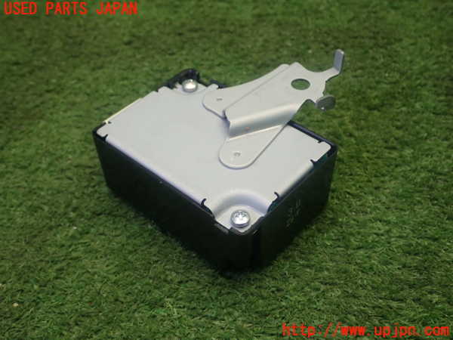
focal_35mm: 44
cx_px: 226
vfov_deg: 32.9
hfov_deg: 42.9
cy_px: 170
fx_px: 576
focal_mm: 7.84
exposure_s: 1/50
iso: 200
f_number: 2.9
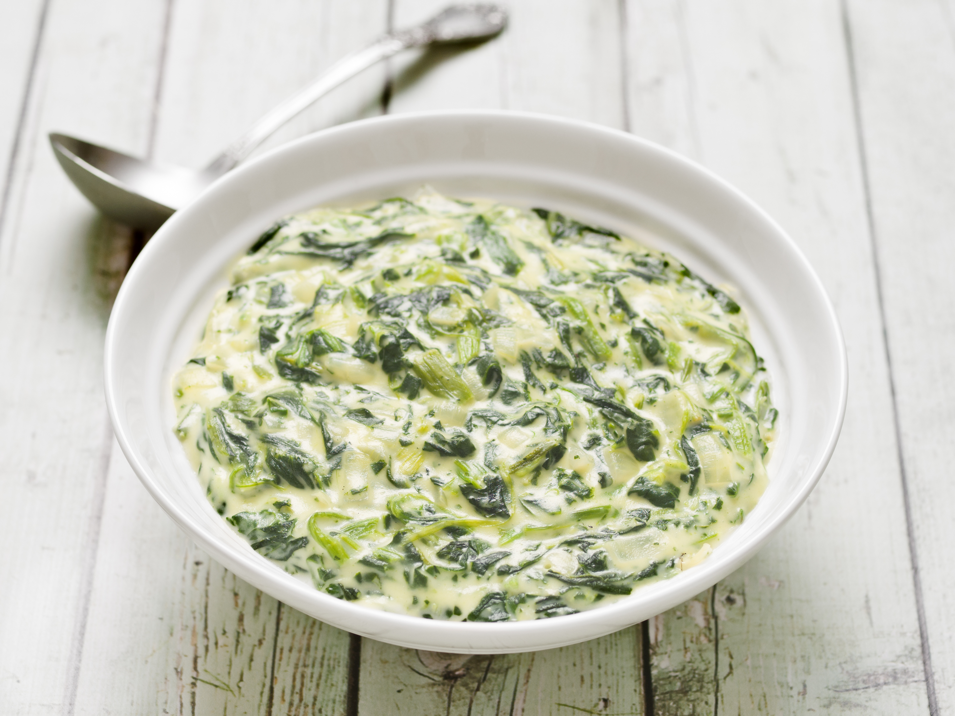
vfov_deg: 14.8
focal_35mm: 100
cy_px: 358
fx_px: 2759
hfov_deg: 19.6
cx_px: 478
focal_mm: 50
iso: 200
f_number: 4
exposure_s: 1/160
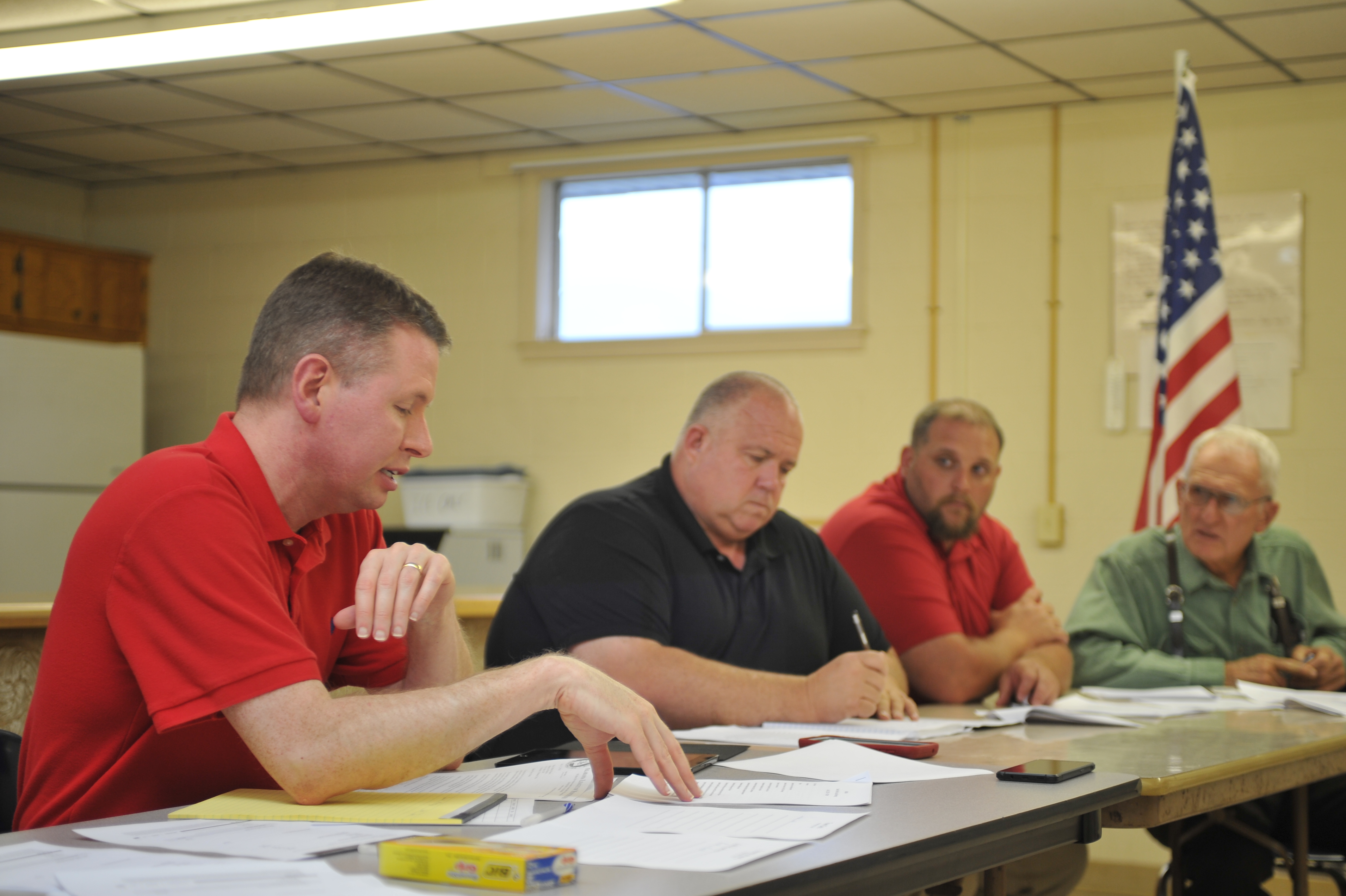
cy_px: 448
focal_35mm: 62
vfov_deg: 21.9
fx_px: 2317
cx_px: 673
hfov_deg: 32.4
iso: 500
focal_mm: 62
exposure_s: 1/100
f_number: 2.8
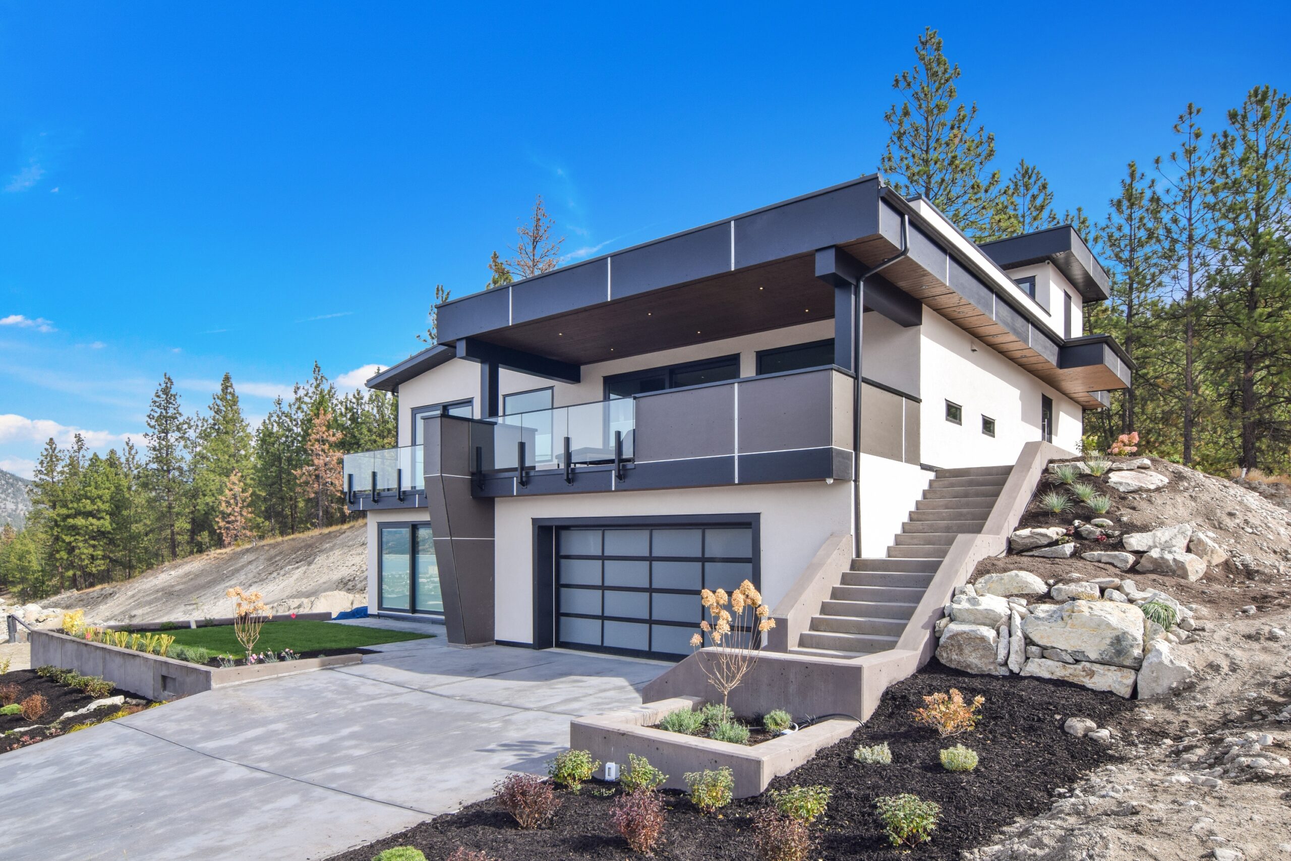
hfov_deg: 81.2
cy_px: 430
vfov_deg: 59.5
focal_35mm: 21
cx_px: 646
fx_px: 753
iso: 100
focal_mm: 14
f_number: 14
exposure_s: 1/80
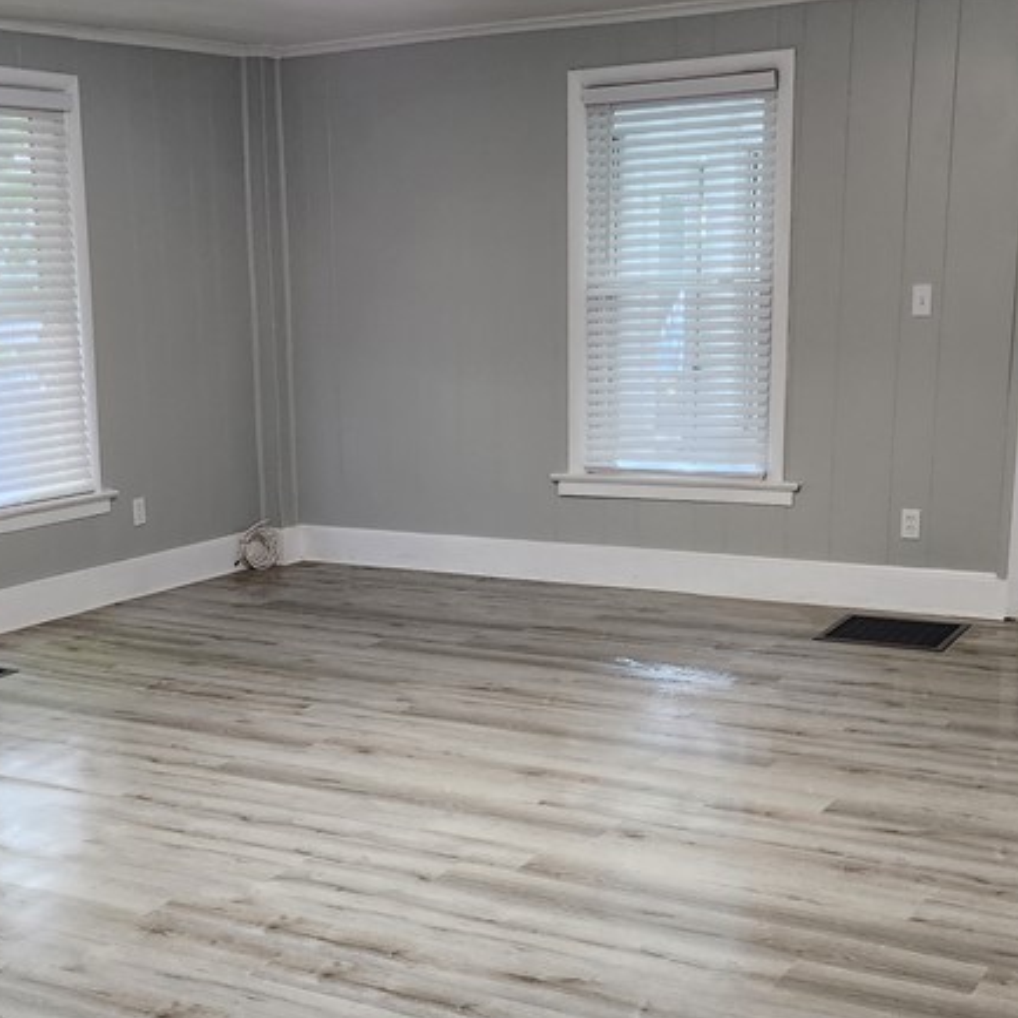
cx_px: 378
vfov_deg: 33.7
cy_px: 680
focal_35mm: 50
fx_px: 1664
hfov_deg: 33.8
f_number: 1.8
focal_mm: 5
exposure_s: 1/120
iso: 640
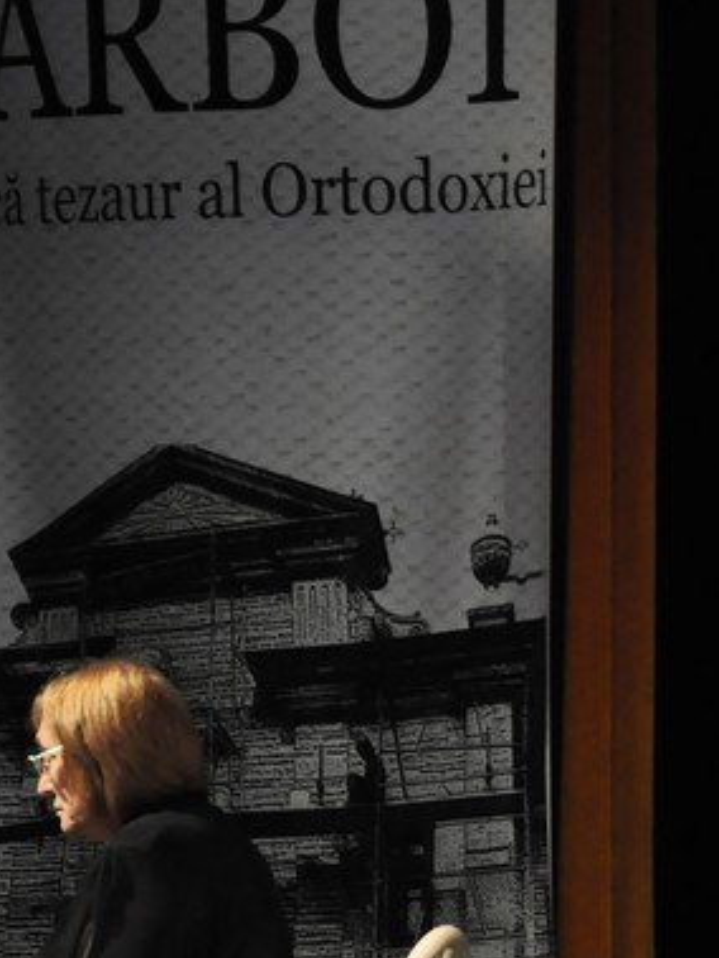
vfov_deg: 7.4
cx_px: 1018
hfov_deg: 5.6
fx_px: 7331
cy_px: 858
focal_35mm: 265
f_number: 5
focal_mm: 58
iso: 1600
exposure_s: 1/80
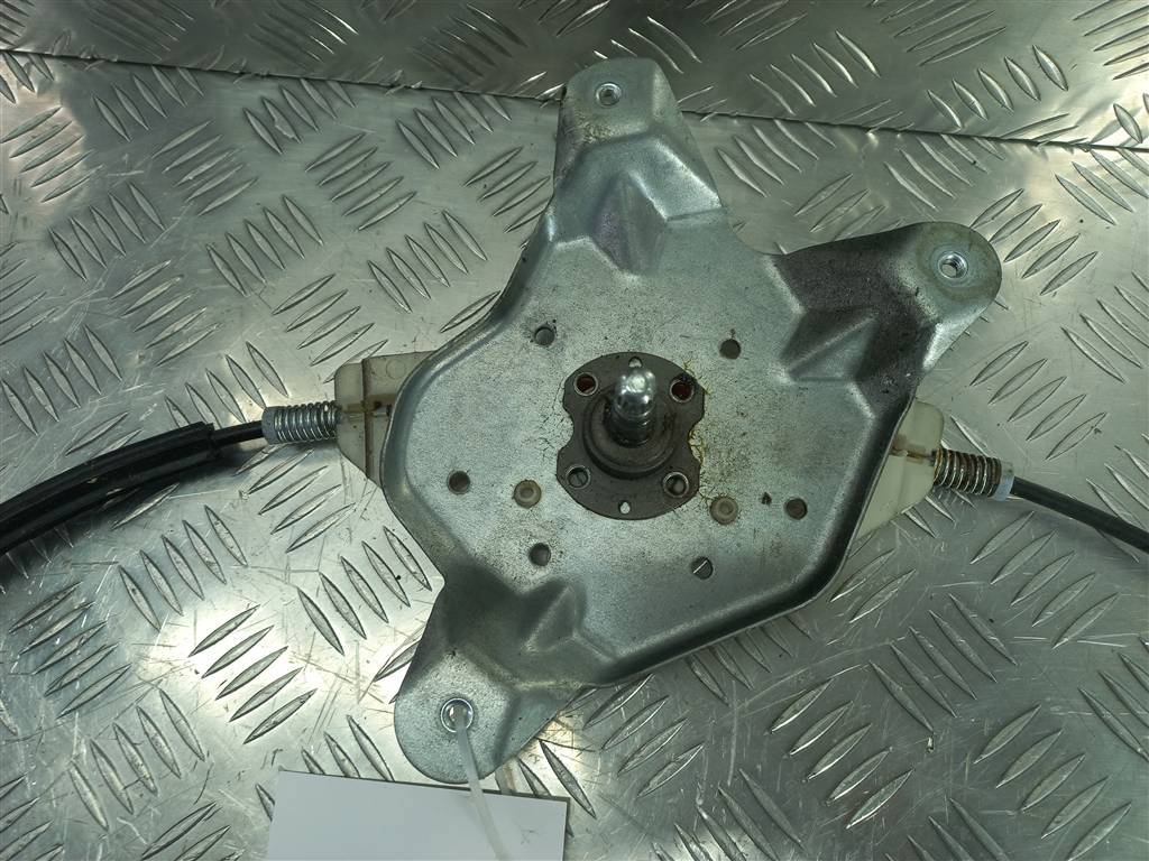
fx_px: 830
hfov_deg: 69.4
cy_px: 430
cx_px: 574
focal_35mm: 25
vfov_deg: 54.9
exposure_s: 1/50
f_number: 1.8
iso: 40
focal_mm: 4.6
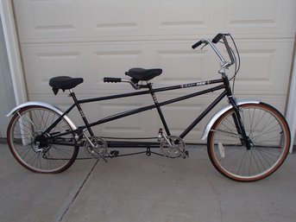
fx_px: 239
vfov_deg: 49.7
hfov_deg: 63.5
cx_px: 148
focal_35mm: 28
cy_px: 111
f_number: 3.9
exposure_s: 1/320
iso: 100
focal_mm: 5
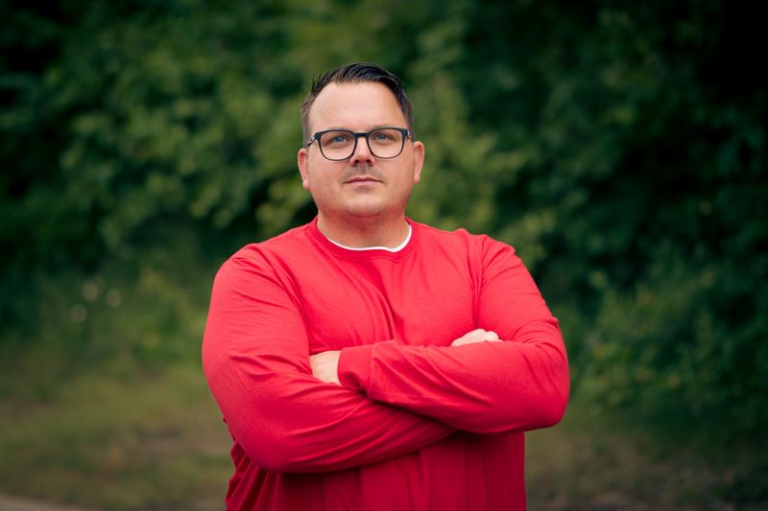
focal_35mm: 84
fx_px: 1792
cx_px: 384
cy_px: 256
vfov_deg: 16.3
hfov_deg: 24.2
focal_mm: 56
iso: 100
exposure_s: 1/400
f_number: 1.4
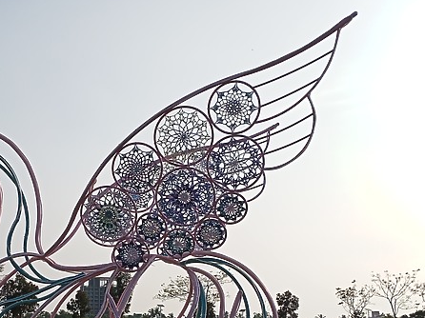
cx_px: 112
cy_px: 276
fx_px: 601
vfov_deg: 28.7
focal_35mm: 49
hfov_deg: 38.1
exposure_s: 1/2740
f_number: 1.8
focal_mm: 4.05
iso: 112
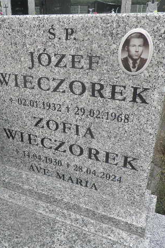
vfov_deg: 55.8
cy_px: 126
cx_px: 53
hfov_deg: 38.4
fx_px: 234
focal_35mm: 34
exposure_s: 1/400
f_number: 3.3
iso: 64
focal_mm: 4.3
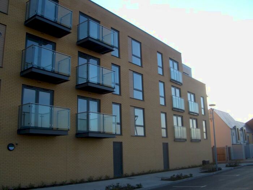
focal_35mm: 35
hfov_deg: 52.6
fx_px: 256
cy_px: 95
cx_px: 126
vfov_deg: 40.7
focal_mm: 5.8
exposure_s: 1/200
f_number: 4.3
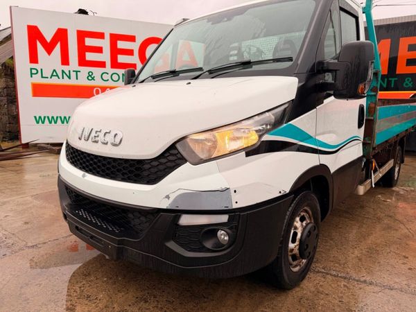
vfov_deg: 56.8
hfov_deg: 71.6
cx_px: 208
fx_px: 288
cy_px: 156
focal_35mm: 24
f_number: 1.78
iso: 80
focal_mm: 6.76
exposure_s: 1/367
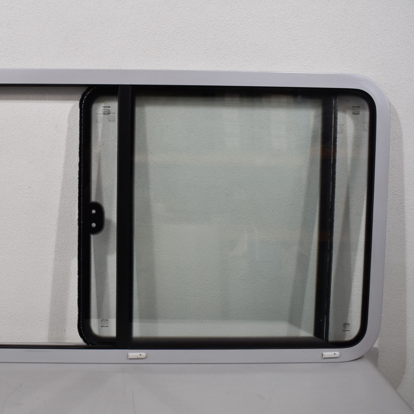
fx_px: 582
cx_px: 114
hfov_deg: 38.4
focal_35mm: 43
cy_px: 203
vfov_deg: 39.2
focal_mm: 22
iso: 400
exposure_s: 1/125
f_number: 5.6
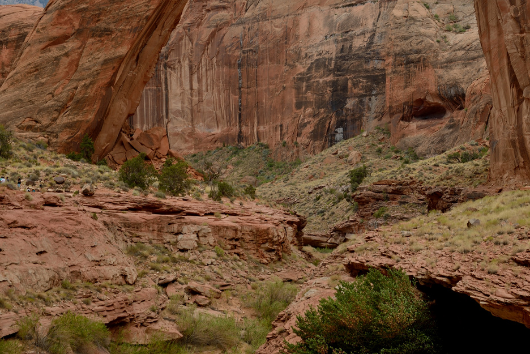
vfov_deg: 16.3
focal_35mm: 83
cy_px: 55
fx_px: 1222
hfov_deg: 24.4
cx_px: 344
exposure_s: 1/60
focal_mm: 48
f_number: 8
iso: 100
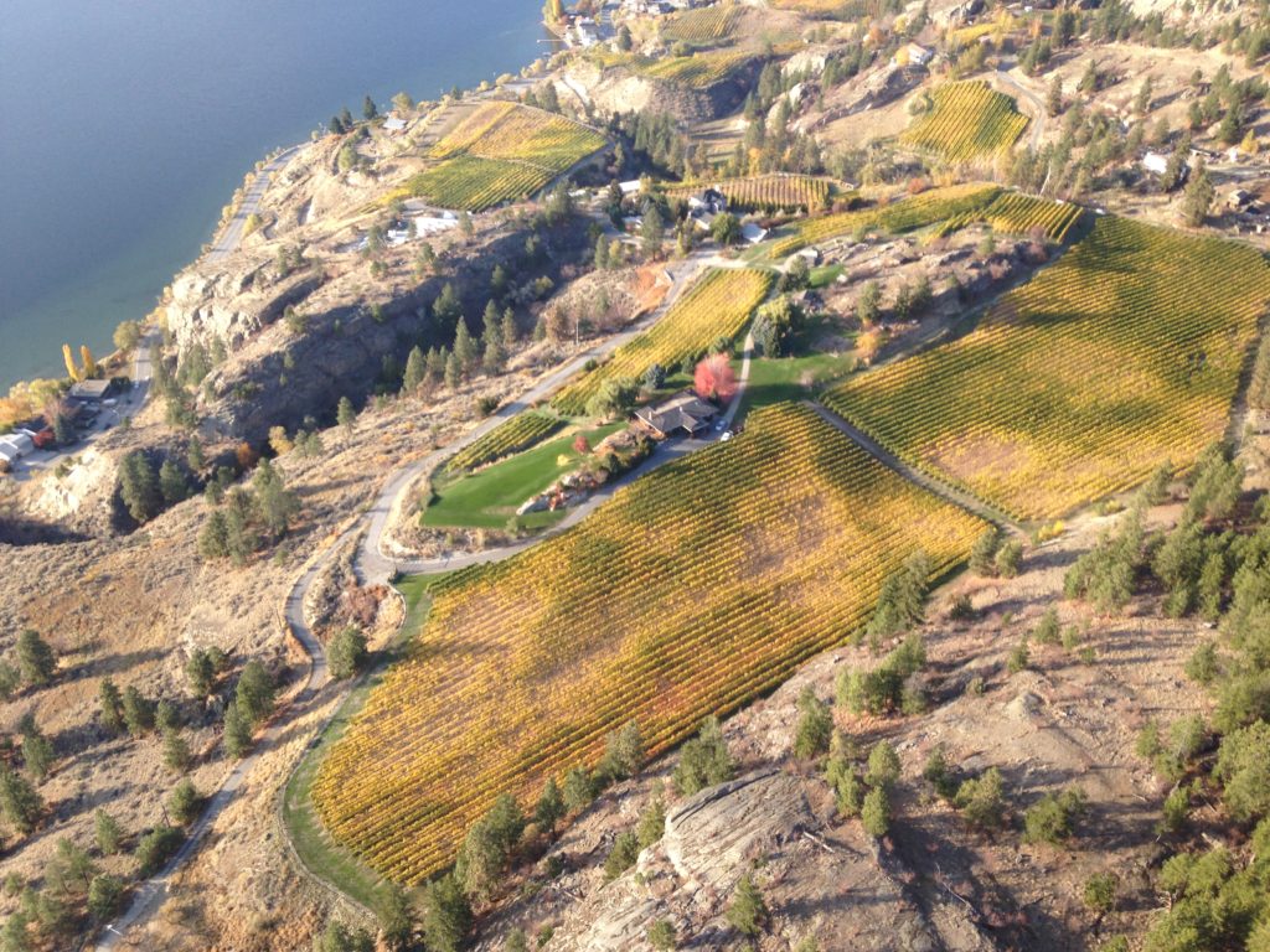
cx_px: 635
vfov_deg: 42.9
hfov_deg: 55.4
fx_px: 1211
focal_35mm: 33
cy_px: 476
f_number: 2.4
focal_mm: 4.12
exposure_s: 1/279
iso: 50
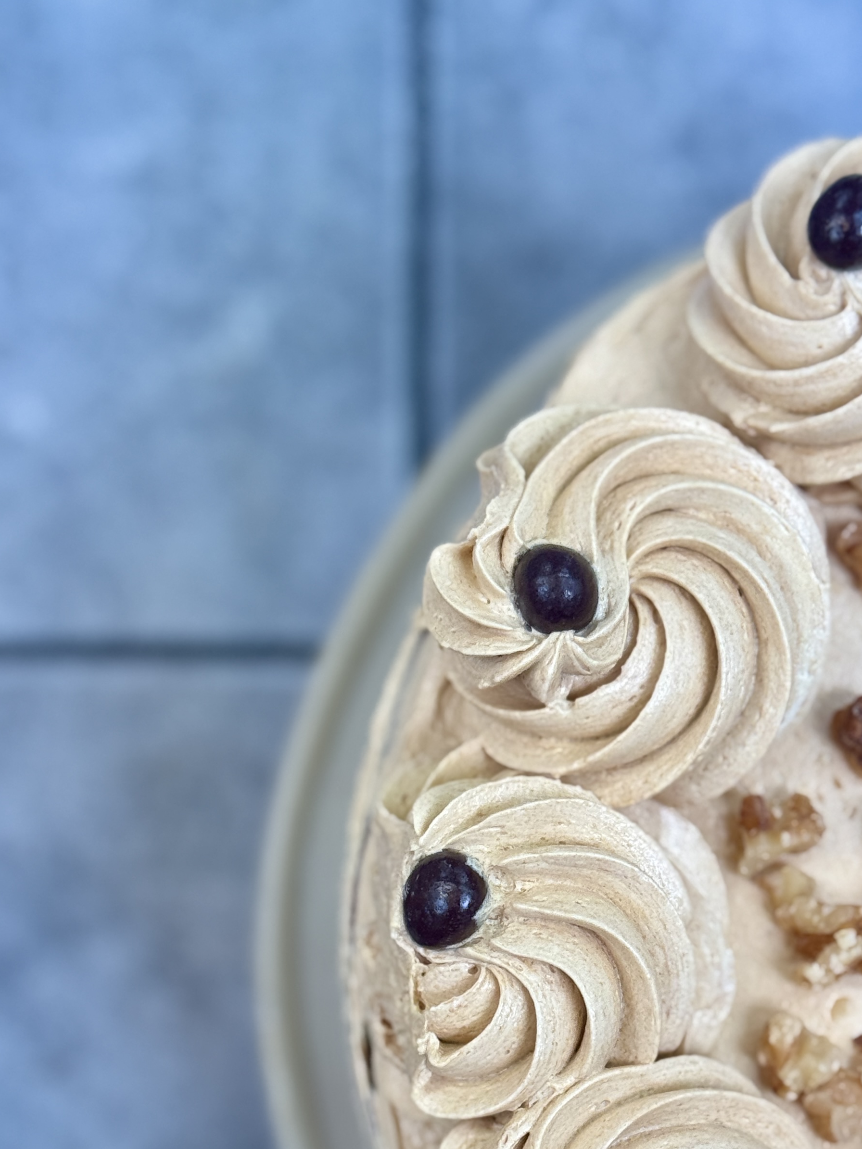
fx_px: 2689
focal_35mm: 81
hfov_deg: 18.1
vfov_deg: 23.7
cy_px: 961
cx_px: 690
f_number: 1.78
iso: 64
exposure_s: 1/374
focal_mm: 6.76
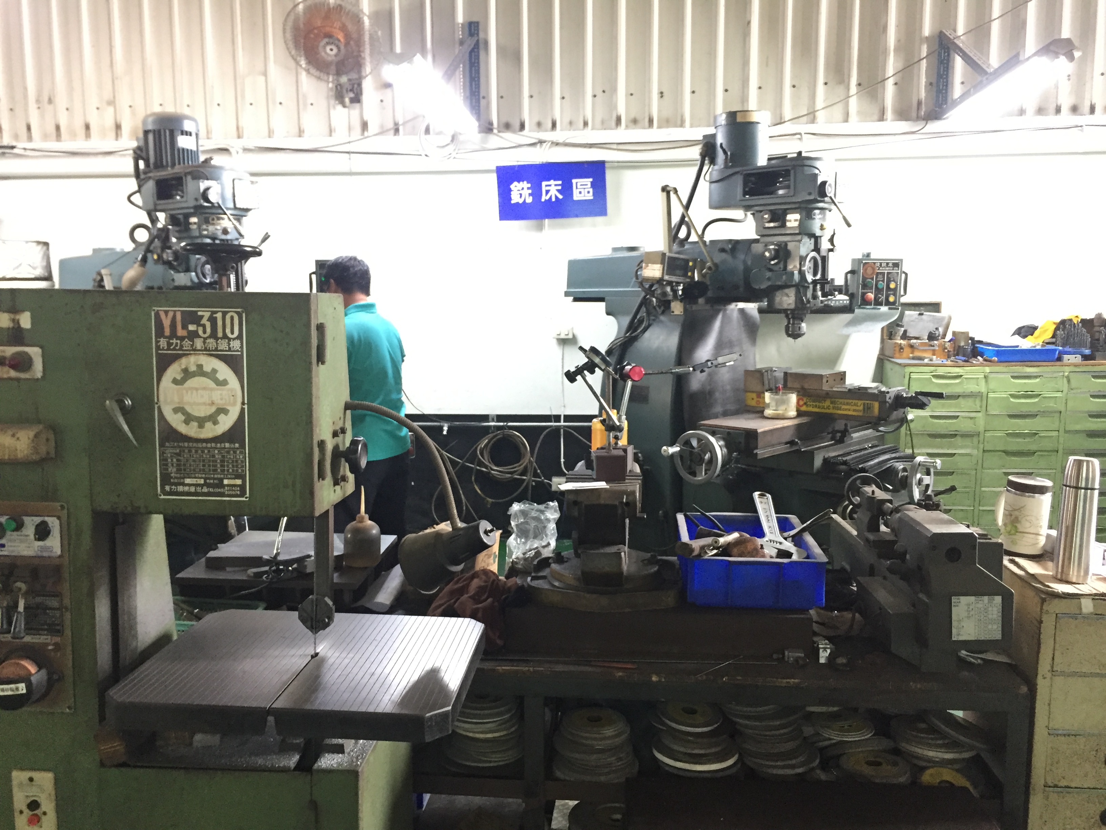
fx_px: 927
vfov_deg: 48.2
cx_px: 553
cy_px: 415
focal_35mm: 29
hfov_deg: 61.7
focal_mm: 4.15
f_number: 2.2
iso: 250
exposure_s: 1/24
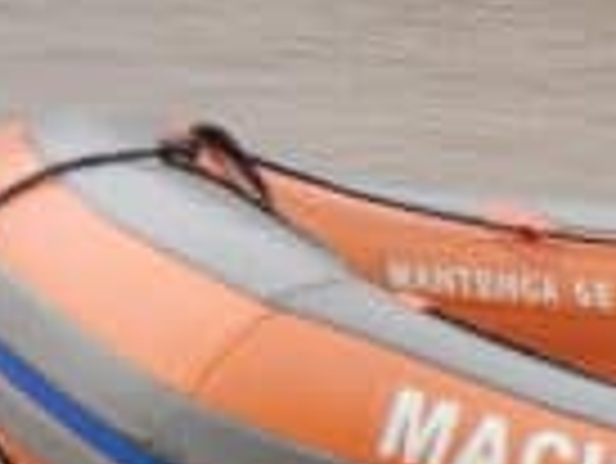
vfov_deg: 10.4
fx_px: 2494
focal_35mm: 140
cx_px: 1448
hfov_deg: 11.7
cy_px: 626
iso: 125
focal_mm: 4.3
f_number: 2.8
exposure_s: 1/160
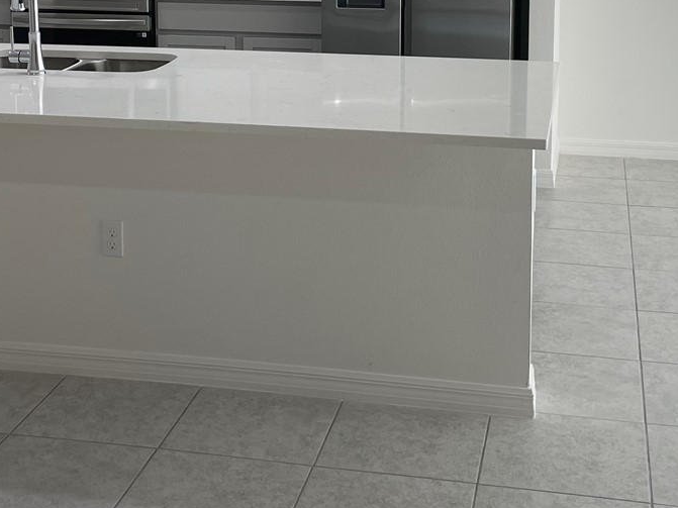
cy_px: 50
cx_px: 317
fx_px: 1214
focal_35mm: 62
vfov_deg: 23.0
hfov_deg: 31.2
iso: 32
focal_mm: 4.2
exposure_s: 1/120
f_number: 1.6
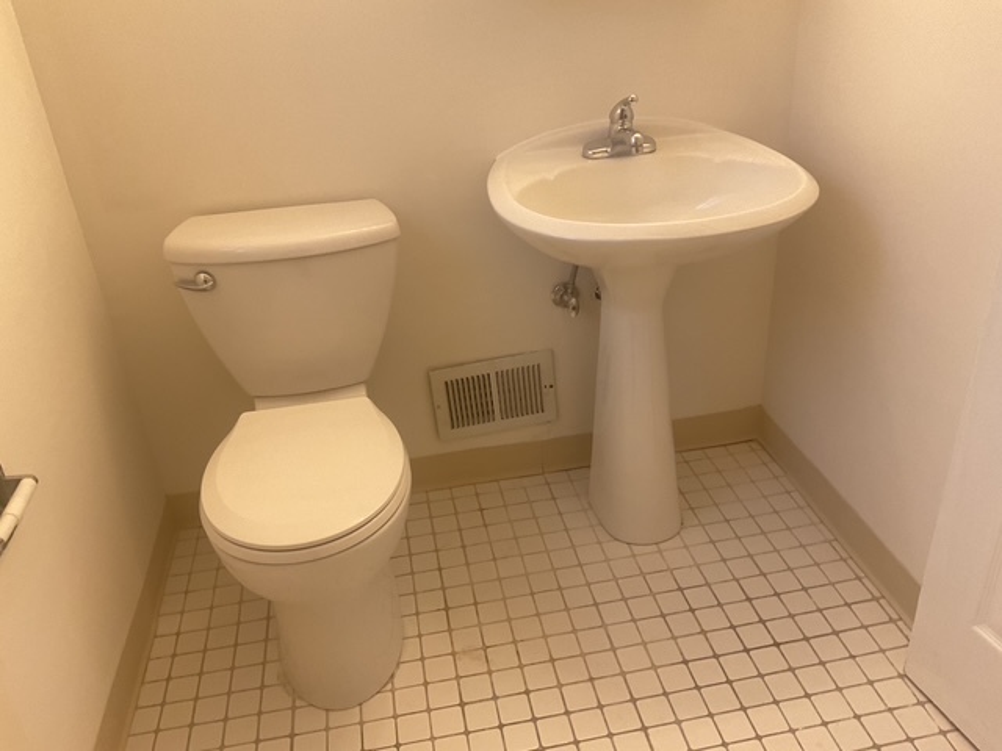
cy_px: 376
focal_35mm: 29
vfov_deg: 48.2
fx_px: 839
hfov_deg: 61.7
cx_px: 501
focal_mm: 3
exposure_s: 1/60
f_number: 1.8
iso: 160
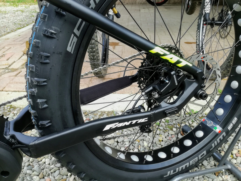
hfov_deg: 65.3
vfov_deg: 51.4
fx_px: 188
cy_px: 90
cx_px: 120
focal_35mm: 27
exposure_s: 1/138
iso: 50
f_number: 2
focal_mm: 3.79
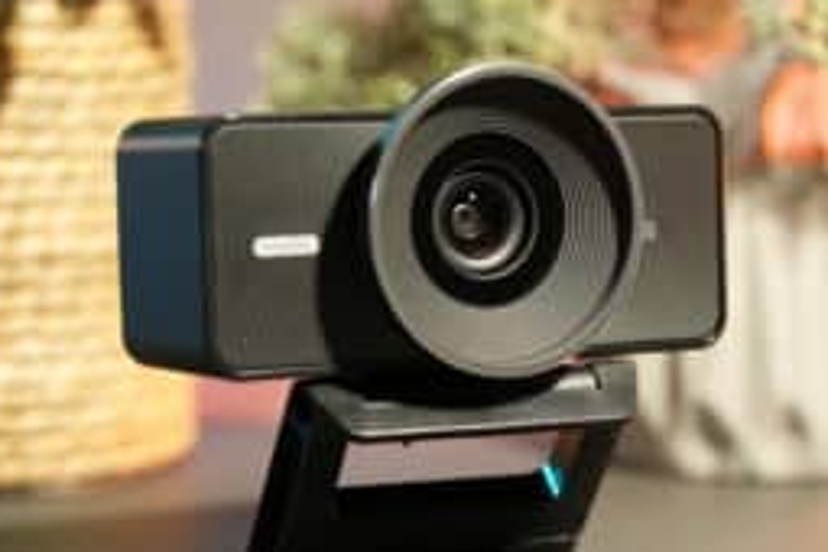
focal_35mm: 107
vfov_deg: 12.8
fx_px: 2461
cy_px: 318
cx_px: 438
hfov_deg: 19.1
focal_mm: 70
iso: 2000
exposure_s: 1/80
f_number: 4
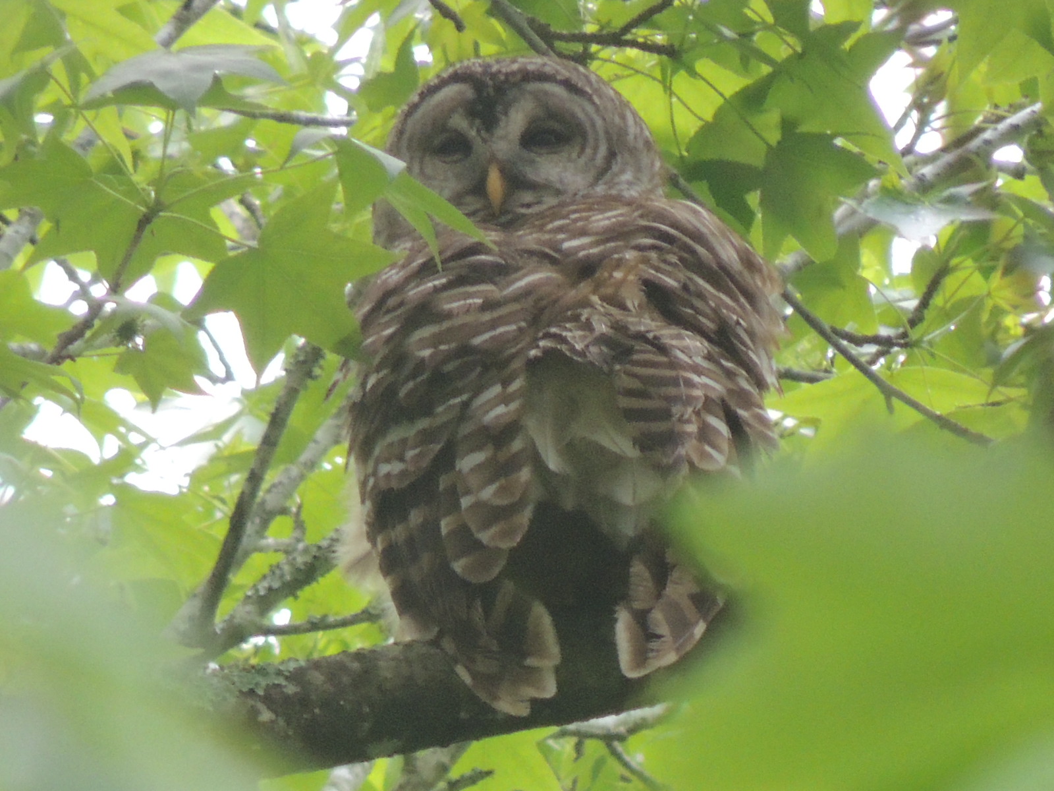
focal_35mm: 1000
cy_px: 396
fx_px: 30448
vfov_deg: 1.5
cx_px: 527
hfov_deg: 2.0
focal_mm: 180
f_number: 5.9
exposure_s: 1/160
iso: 400
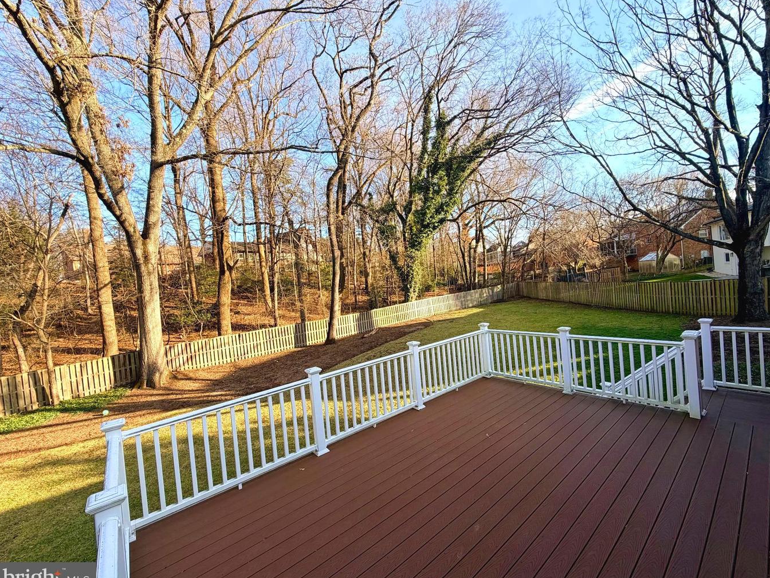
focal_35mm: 15
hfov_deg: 98.1
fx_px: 334
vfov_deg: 81.7
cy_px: 286
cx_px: 408
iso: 50
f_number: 2.2
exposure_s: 1/502
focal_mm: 2.22
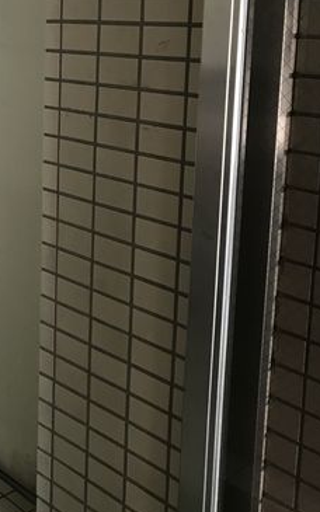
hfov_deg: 23.7
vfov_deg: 37.9
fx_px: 726
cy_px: 128
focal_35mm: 52
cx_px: -10
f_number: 1.8
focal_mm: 3.99
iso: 80
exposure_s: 1/17
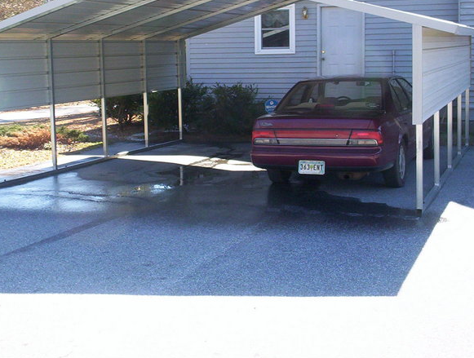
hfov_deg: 36.0
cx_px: 208
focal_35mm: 53
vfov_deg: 27.5
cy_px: 114
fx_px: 728
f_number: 4.5
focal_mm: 4.99
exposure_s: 1/134
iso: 100
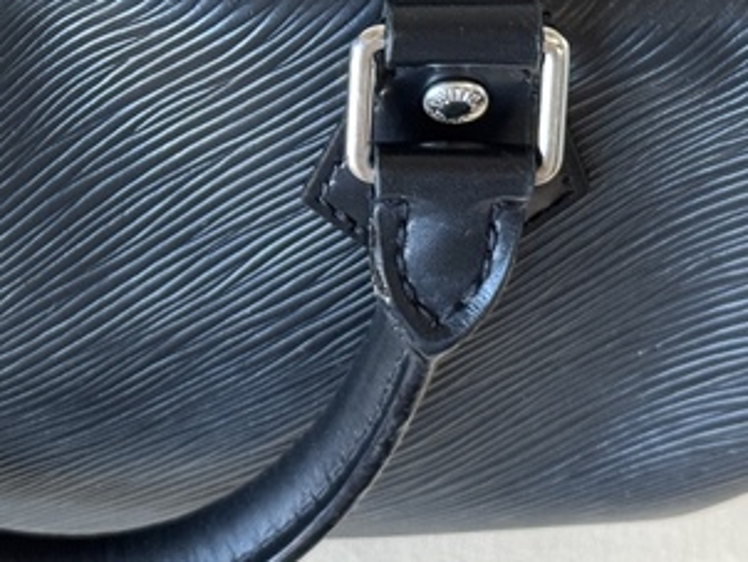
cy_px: -163
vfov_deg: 9.1
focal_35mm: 160
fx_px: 3460
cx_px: 54
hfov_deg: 12.2
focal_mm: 6.76
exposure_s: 1/50
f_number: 1.78
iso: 200
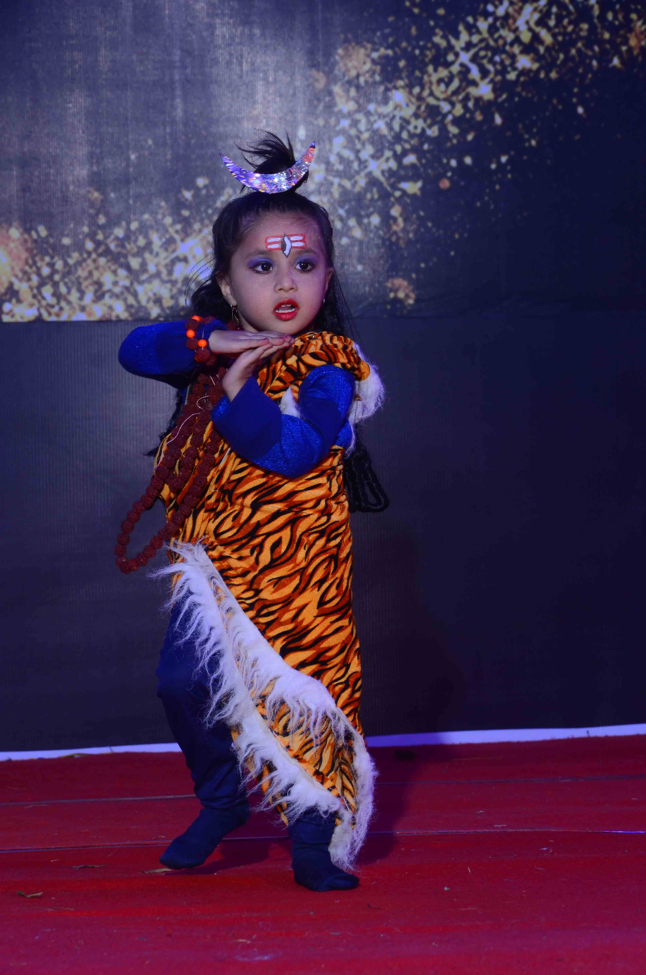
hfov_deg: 8.7
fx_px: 4258
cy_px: 488
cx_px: 323
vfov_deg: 13.1
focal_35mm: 158
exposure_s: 1/125
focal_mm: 105
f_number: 10
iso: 320
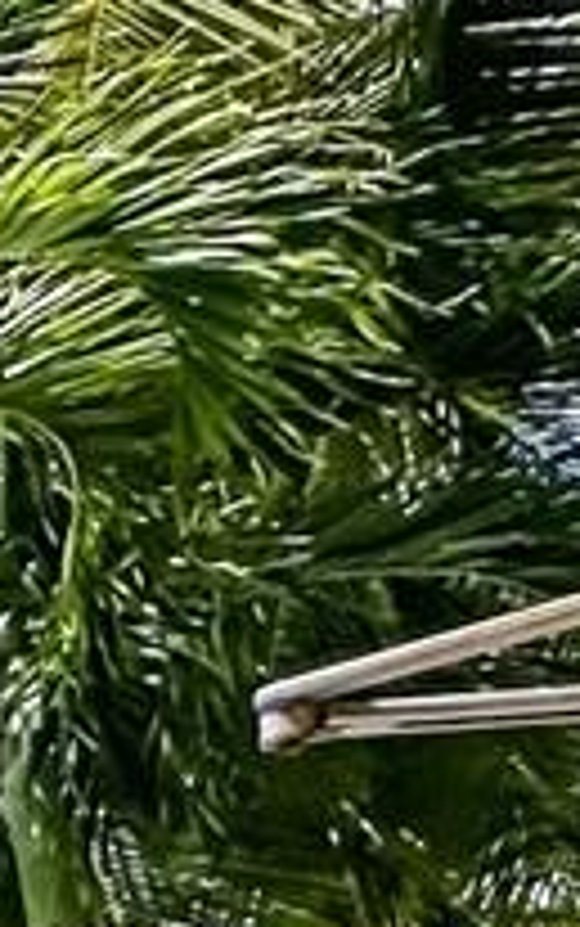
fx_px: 2904
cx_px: -2635
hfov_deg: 5.7
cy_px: 1458
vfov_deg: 16.3
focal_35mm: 115
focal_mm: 2.22
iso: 50
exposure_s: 1/3000
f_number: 2.2
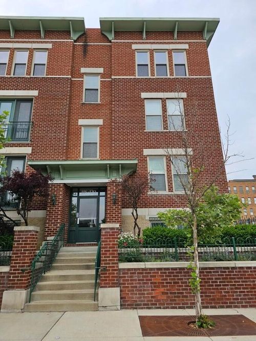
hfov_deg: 58.9
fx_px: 227
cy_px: 170
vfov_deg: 73.9
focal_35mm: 23
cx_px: 128
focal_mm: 6.3
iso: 10
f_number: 1.7
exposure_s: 1/219
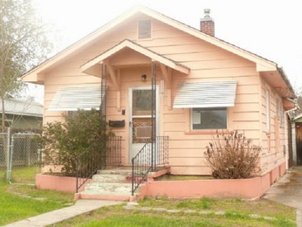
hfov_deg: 46.8
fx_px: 349
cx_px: 151
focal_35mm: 40
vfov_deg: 36.0
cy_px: 114
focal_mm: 6.5
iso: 100
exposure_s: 1/200
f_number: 3.9
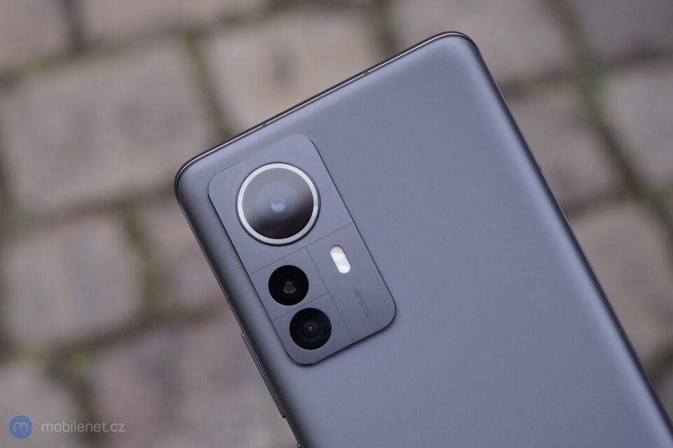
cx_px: 336
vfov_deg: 25.5
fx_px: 990
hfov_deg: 37.5
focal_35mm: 53
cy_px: 224
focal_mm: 53
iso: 1600
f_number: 6.3
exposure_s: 1/200
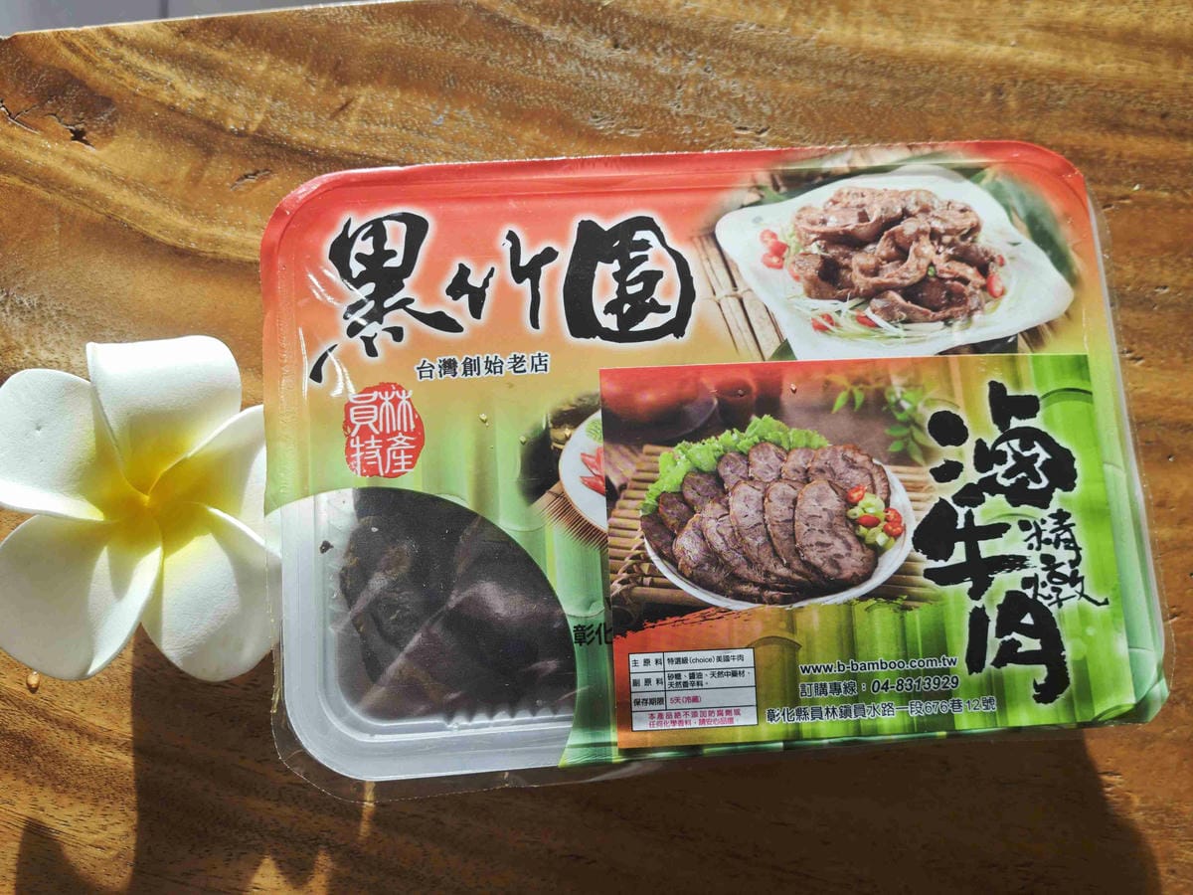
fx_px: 1206
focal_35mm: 35
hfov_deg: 52.6
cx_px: 596
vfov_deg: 40.7
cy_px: 448
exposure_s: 1/120
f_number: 2.8
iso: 194
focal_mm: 8.72
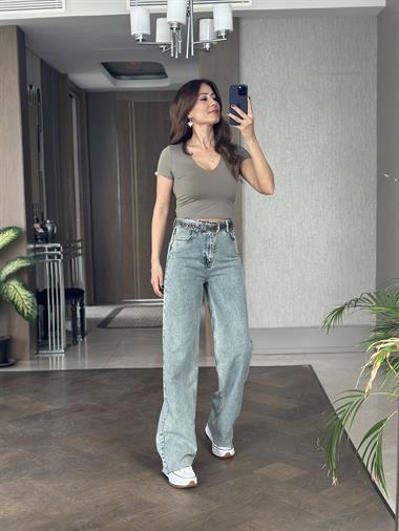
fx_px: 737
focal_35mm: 48
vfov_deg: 39.6
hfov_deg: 30.3
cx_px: 200
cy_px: 266
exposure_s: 1/68
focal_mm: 6.86
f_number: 1.78
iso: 125
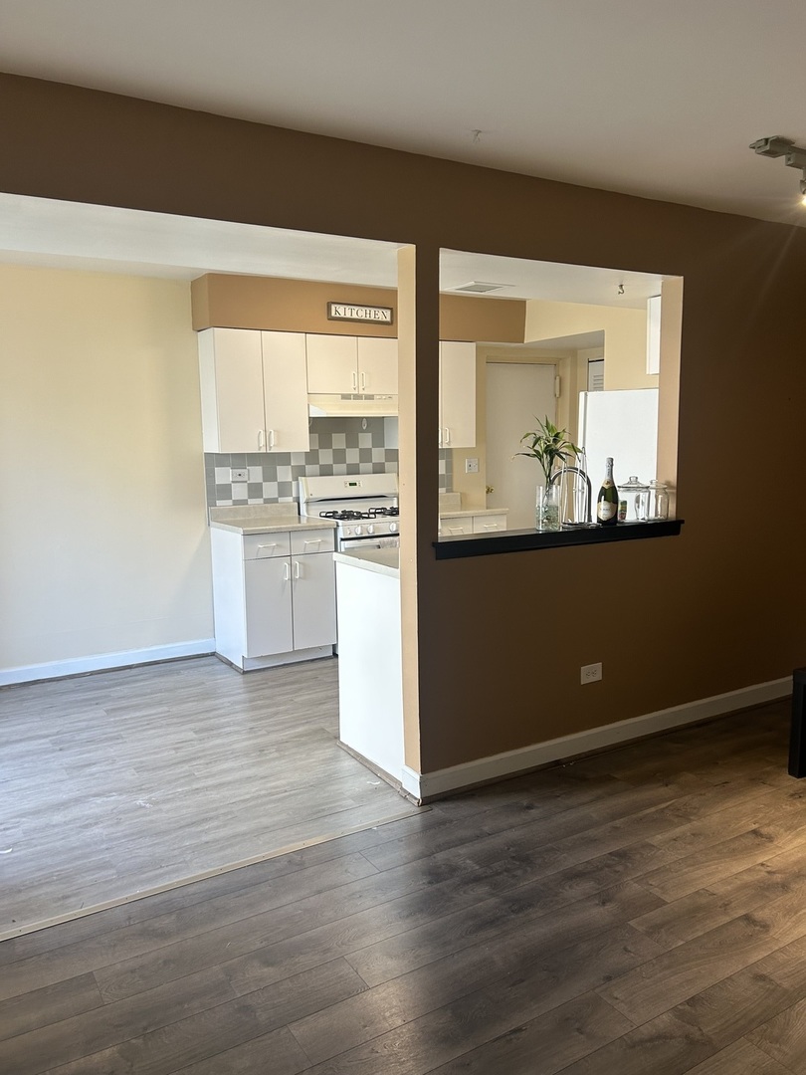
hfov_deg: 53.1
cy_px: 538
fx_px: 807
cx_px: 403
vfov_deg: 67.3
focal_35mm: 26
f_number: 1.5
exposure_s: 1/60
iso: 80
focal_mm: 5.7
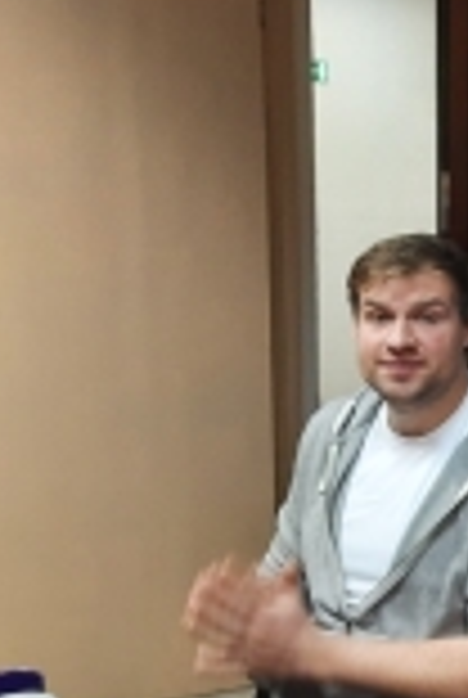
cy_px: 333
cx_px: 729
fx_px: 1398
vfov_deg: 28.0
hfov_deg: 17.0
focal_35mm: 72
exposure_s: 1/50
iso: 400
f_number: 1.8
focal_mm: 5.23
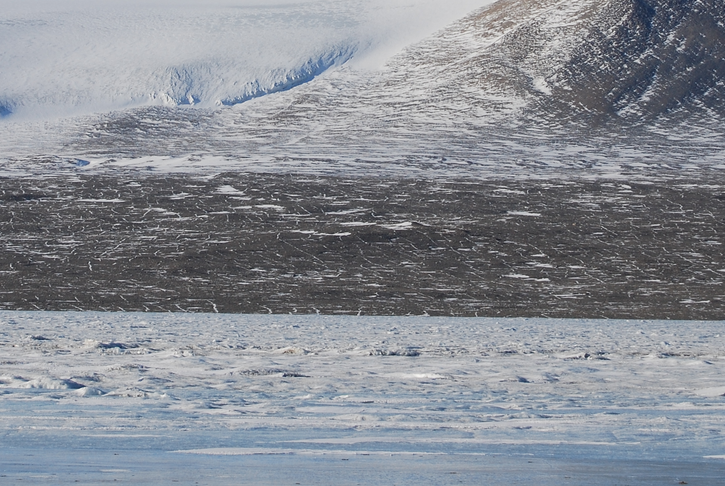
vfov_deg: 7.5
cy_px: -53
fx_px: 3692
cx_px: 253
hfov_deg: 11.2
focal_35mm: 183
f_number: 5.6
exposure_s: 1/1000
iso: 140
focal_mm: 55
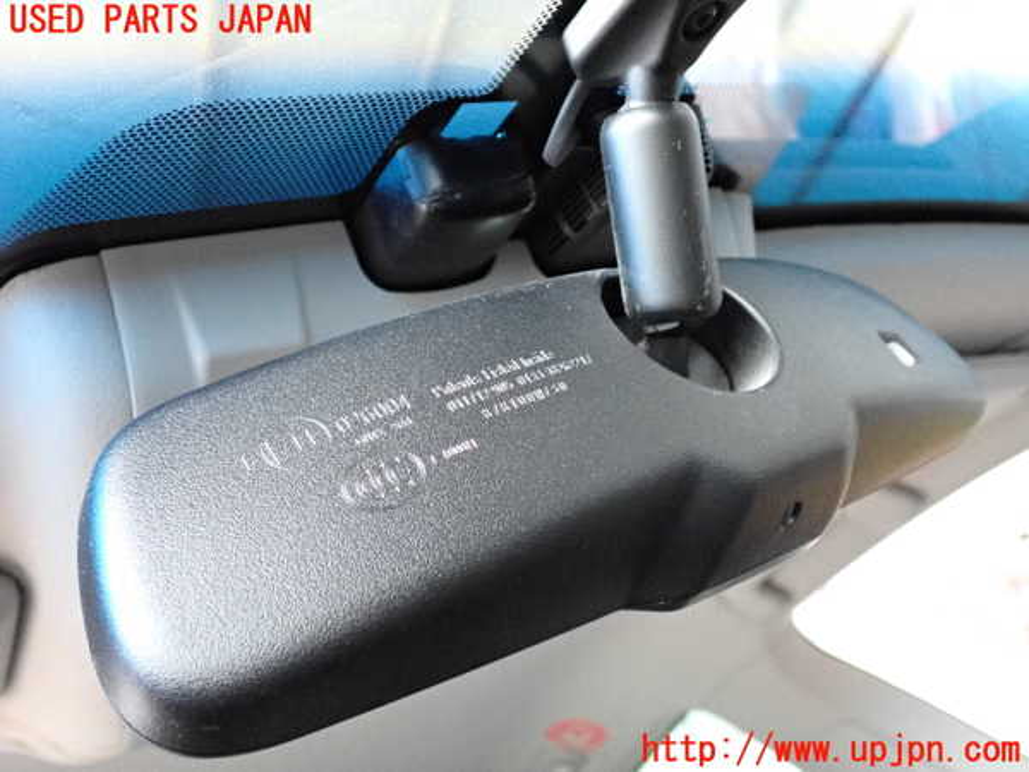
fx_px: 951
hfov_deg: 56.8
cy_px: 386
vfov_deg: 44.2
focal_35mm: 32
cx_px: 514
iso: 2500
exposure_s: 1/125
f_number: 2.4
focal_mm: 5.79
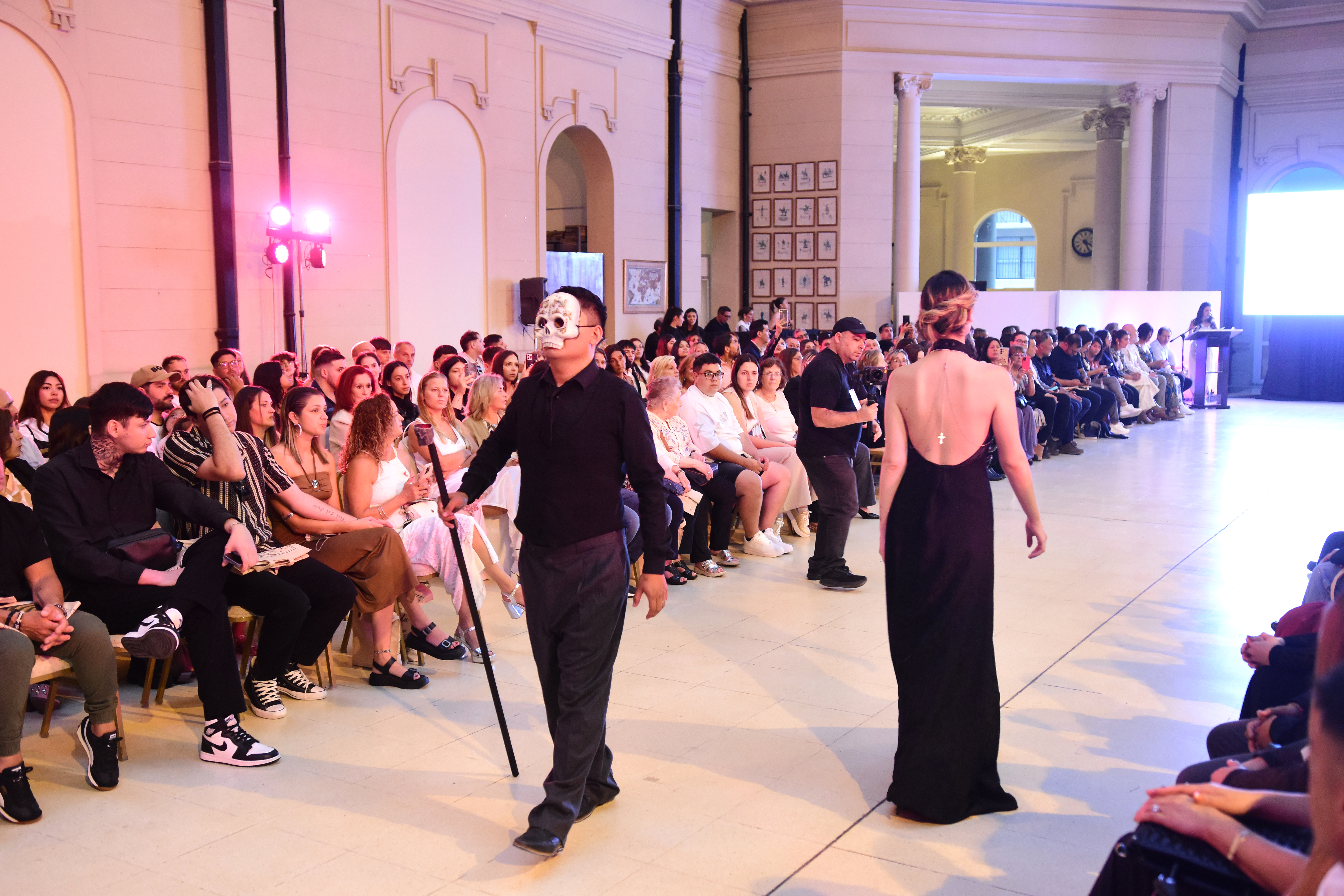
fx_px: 1344
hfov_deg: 53.1
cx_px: 672
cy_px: 448
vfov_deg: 36.9
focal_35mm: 36
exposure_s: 1/160
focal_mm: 24
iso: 2000
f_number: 1.8
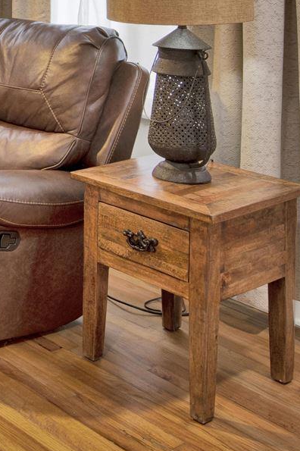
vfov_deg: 29.0
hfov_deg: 18.3
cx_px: -202
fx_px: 776
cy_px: -56
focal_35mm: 62
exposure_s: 1/3
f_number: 11
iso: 200
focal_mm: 18
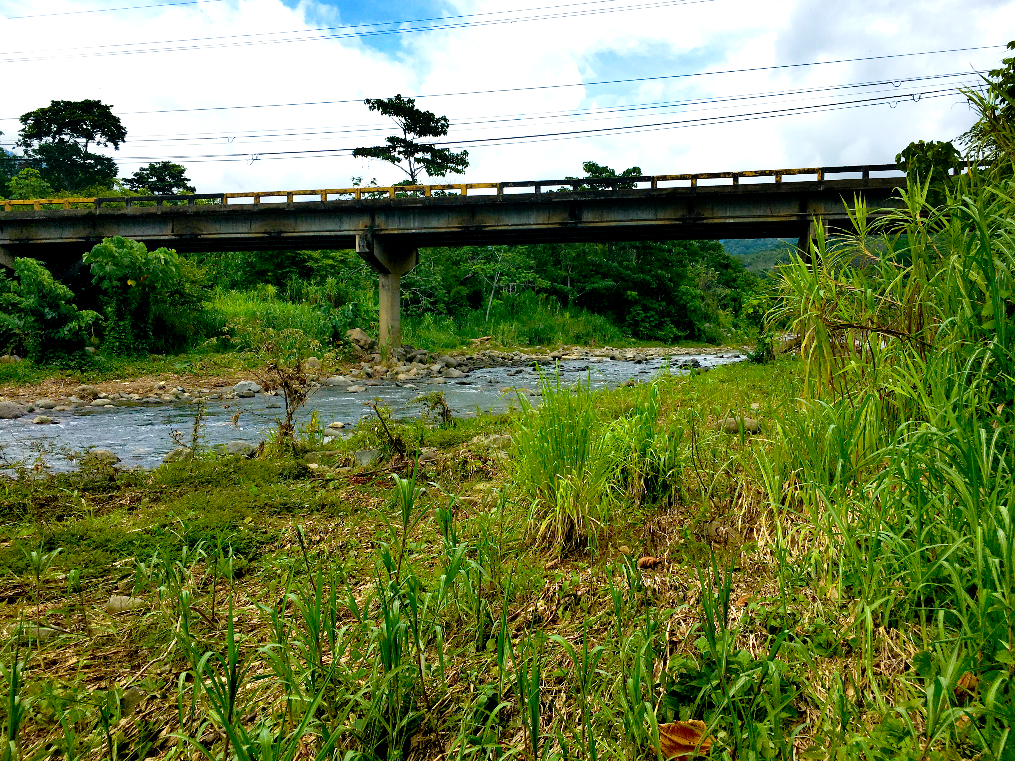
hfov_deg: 56.8
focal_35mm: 32
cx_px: 510
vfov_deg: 44.2
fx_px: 938
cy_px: 364
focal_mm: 4.15
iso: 25
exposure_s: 1/1923
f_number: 2.2
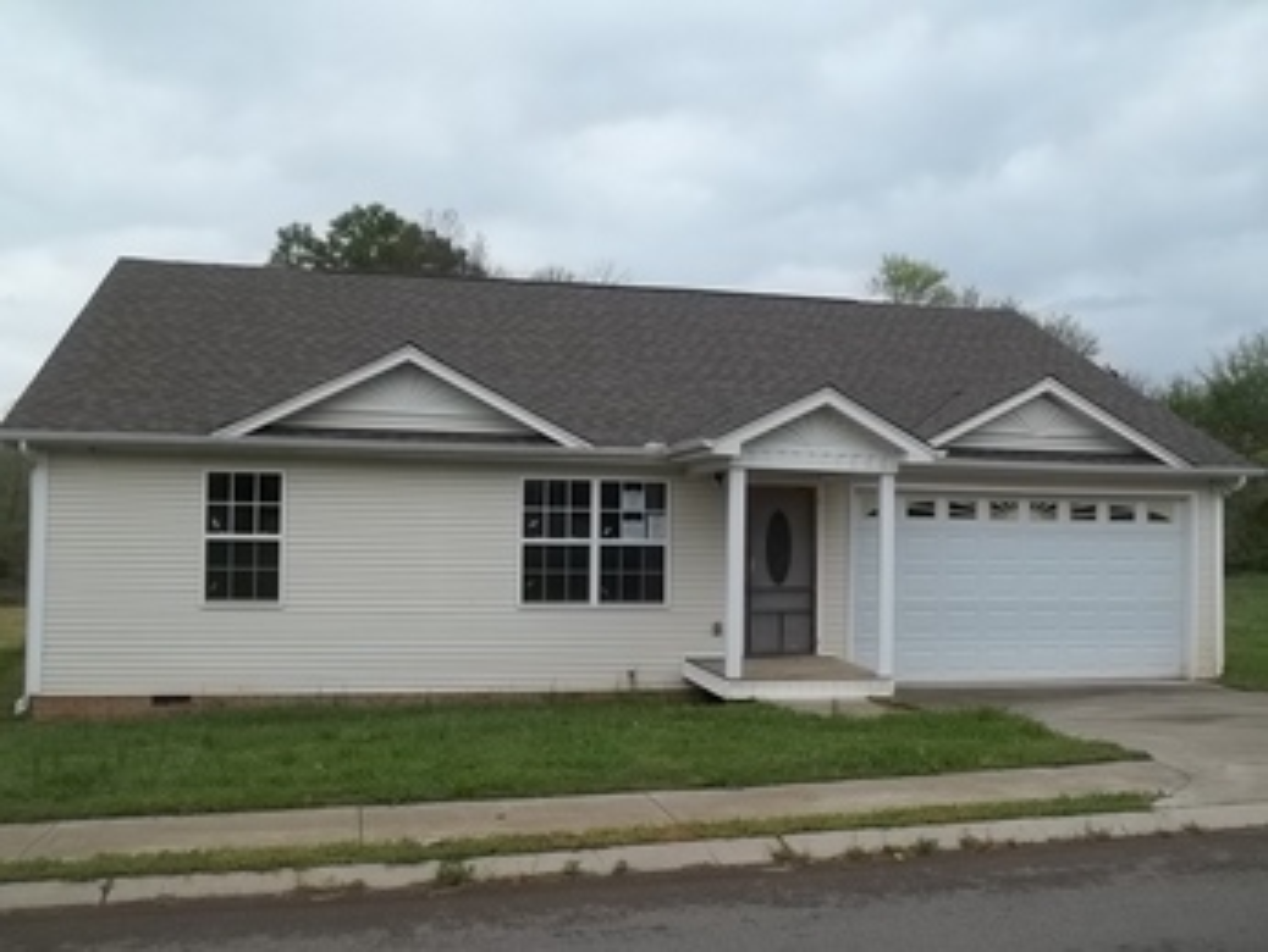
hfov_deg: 55.3
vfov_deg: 43.0
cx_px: 634
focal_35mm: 33
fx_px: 1210
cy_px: 476
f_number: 8
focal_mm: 5.9
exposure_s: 1/125
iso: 64
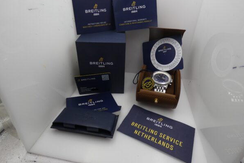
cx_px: 123
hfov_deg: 81.2
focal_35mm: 21
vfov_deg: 59.4
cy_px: 74
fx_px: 142
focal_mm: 3.6
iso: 80
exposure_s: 1/160
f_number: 2.8
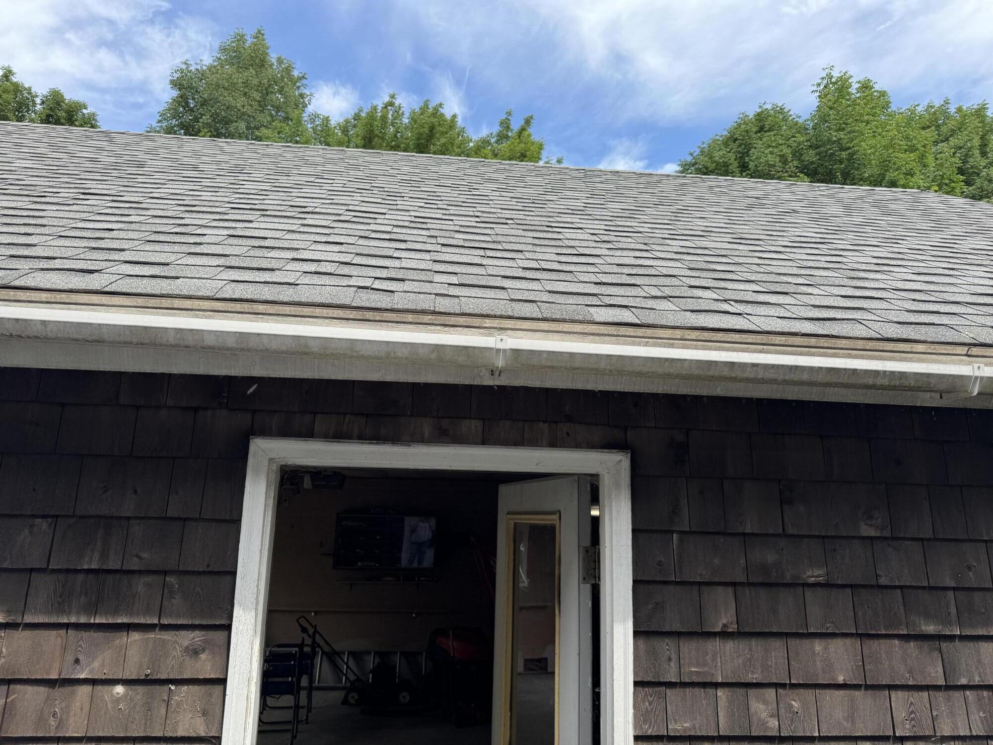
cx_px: 496
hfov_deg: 71.6
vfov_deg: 56.8
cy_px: 372
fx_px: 688
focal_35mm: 24
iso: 80
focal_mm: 6.76
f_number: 1.78
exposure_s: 1/1980
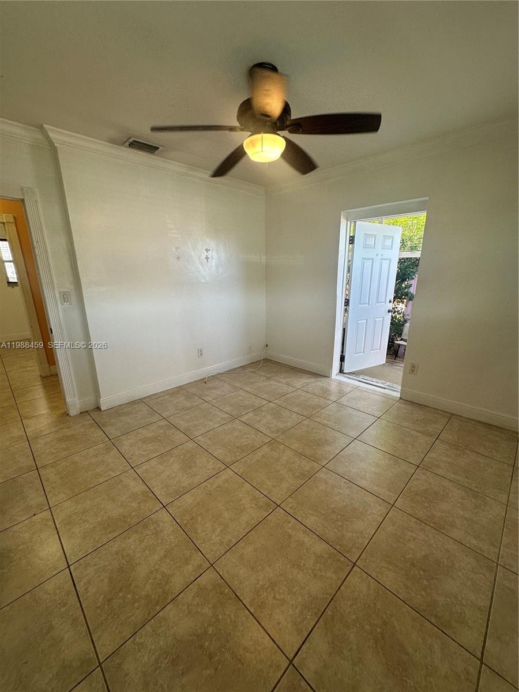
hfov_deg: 85.7
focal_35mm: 14
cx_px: 260
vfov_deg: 102.1
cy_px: 346
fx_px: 280
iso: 80
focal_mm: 2.22
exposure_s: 1/120
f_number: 2.2
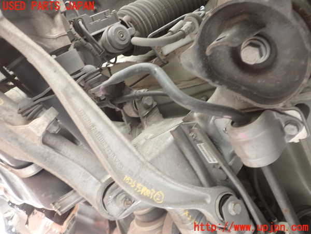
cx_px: 156
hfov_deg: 60.0
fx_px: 270
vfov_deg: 46.8
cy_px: 117
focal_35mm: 30
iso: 200
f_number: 2.3
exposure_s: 1/30
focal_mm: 5.4
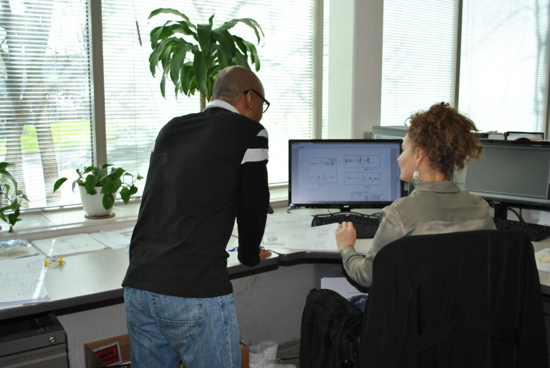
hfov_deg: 53.1
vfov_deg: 37.0
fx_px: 551
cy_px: 184
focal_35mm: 36
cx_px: 275
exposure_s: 1/125
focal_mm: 24
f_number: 4
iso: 125
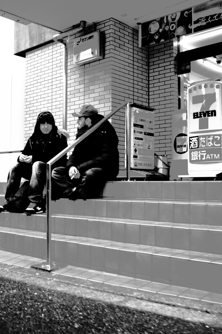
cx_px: 111
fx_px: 379
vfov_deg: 47.4
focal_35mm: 41
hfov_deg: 32.6
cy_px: 167
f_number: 4
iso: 200
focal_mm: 24.2
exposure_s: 1/80
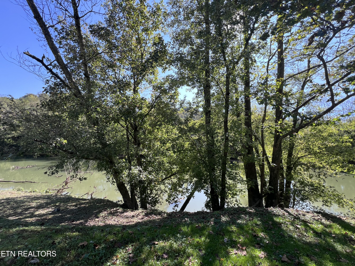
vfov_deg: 89.9
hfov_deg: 106.2
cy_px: 133
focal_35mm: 13
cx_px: 178
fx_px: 133
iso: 32
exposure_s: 1/272
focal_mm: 1.57
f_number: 1.8
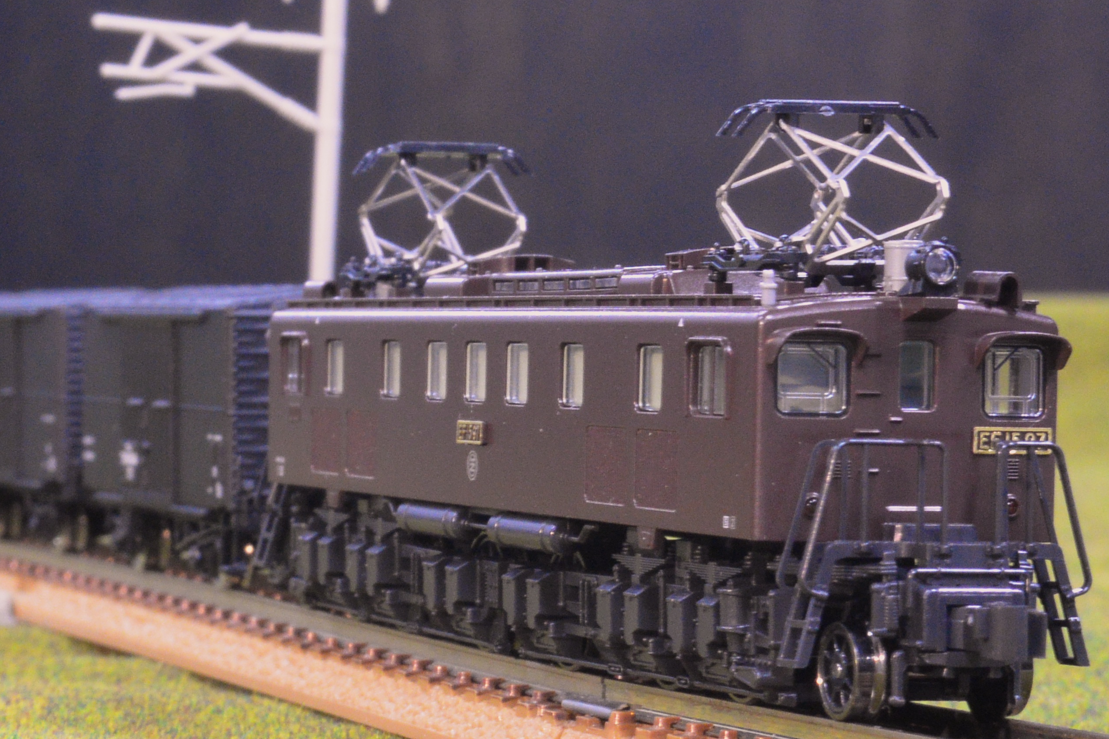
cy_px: 380
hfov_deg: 13.9
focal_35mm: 147
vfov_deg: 9.3
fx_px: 4528
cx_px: 403
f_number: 16
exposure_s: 1/1.3
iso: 800
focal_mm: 30
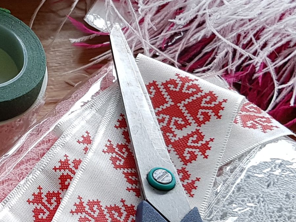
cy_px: 142
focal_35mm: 116
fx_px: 992
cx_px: -46
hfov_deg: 16.4
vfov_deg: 12.8
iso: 40
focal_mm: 4.2
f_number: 1.7
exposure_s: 1/100
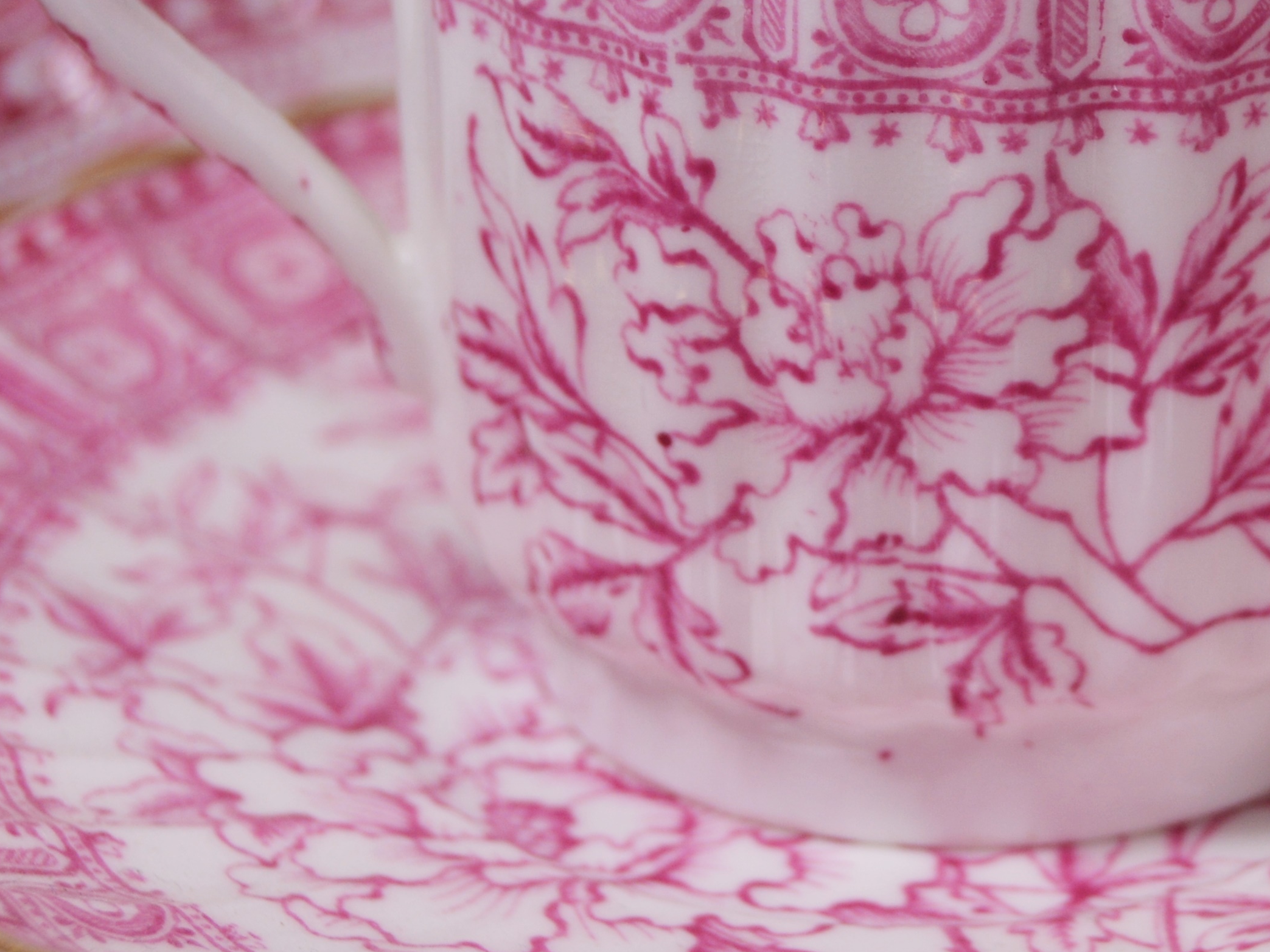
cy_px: 291
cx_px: 996
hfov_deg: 9.9
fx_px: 7301
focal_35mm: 199
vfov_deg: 7.5
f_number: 6.3
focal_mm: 48
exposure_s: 1/160
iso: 200
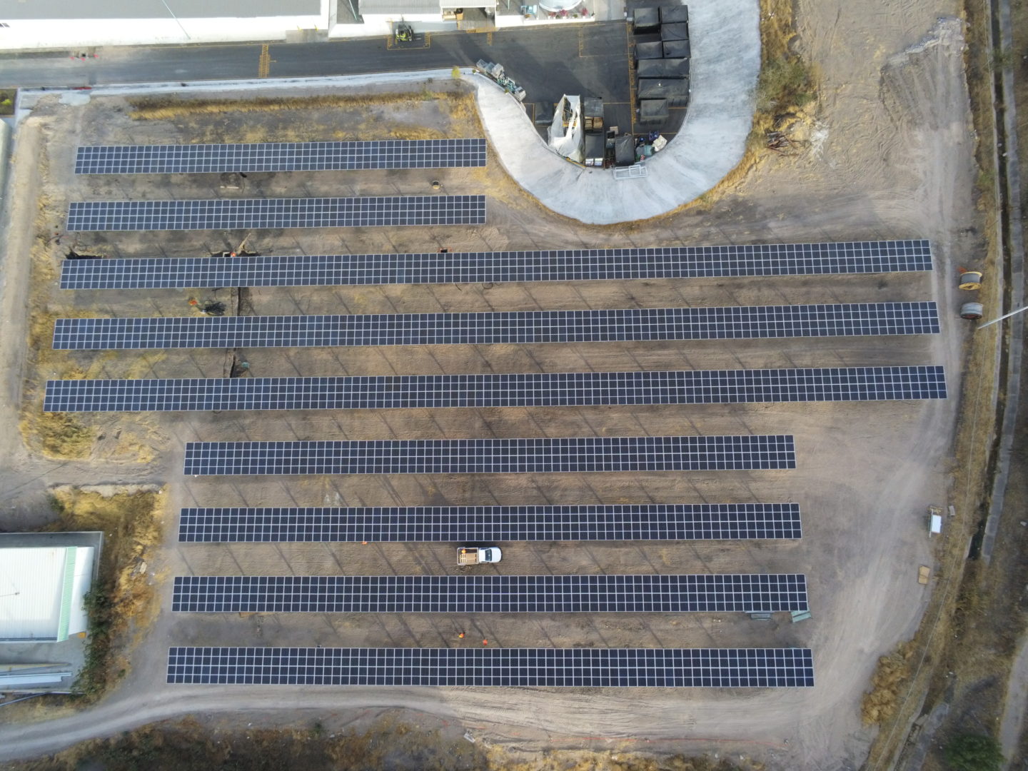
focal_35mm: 23
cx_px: 514
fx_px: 683
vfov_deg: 58.9
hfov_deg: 73.9
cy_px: 386
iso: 150
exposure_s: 1/480
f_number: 2.4
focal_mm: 4
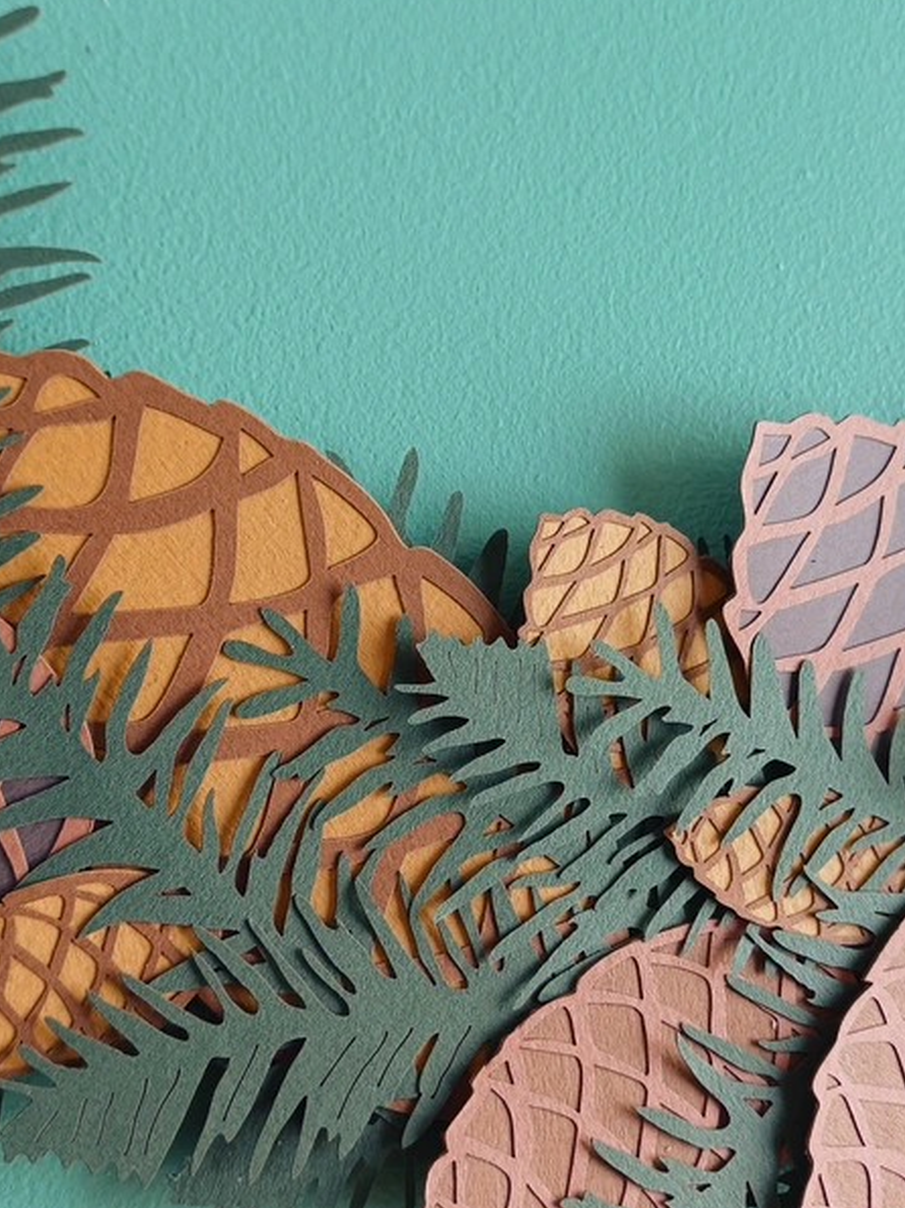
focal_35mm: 37
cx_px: 390
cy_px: 540
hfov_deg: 38.6
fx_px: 1290
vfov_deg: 50.1
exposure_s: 1/50
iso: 160
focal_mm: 4.65
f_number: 1.8
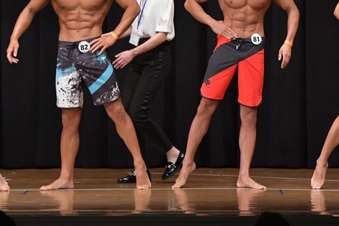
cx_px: 250
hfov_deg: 6.6
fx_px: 2936
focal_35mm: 312
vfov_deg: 4.4
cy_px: 60
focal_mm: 135
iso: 6400
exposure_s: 1/400
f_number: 5.6
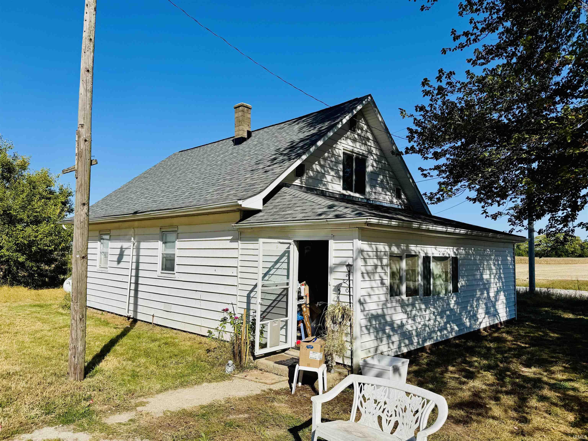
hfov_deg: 71.6
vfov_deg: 56.8
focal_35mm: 24
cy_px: 220
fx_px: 408
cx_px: 294
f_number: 1.78
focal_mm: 6.76
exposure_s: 1/7937
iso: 80
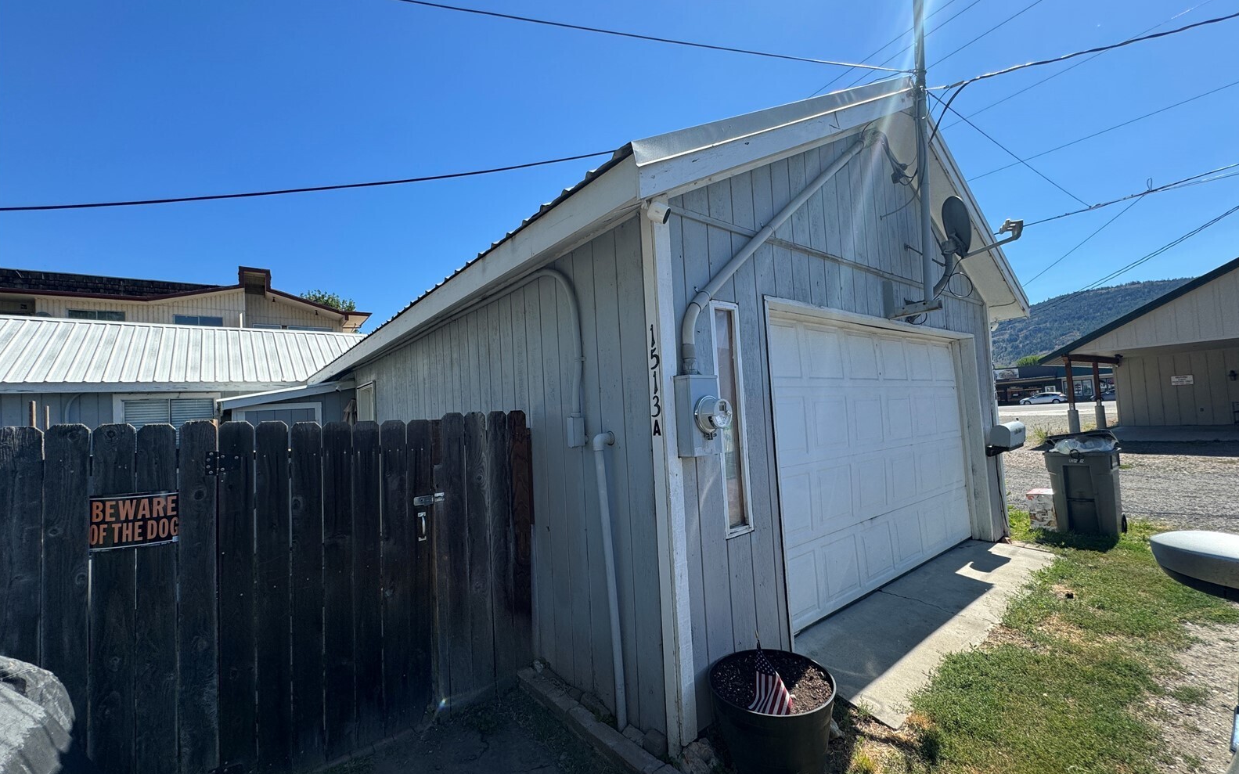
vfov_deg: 74.8
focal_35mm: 15
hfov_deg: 101.5
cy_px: 394
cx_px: 623
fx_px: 506
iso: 40
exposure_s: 1/741
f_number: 2.2
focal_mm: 2.22
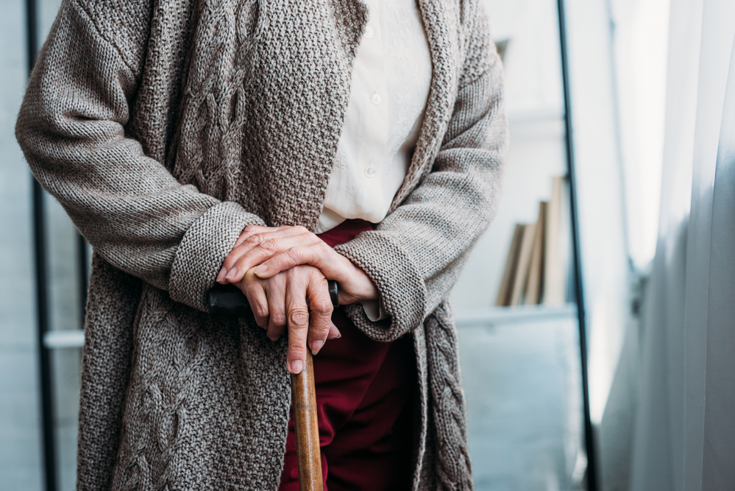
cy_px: 246
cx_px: 368
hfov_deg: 23.9
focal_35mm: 85
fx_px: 1736
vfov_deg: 16.1
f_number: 4
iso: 160
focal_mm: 85
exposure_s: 1/160
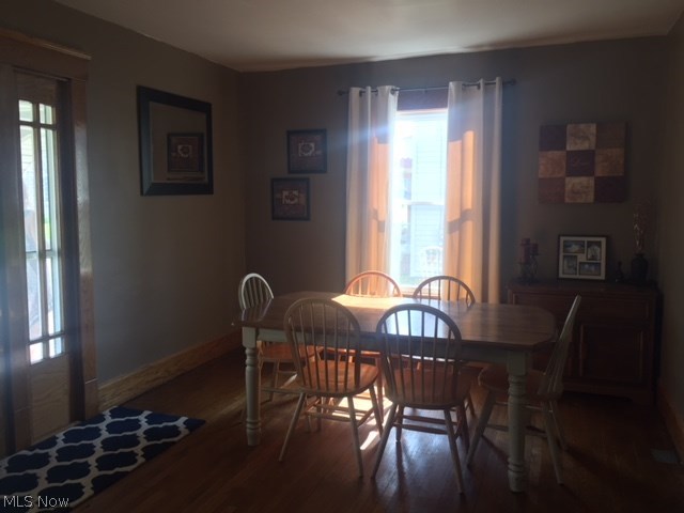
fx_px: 573
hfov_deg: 61.7
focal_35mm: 29
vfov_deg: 48.2
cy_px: 256
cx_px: 342
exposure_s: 1/40
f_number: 2.2
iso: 32
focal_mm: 4.15
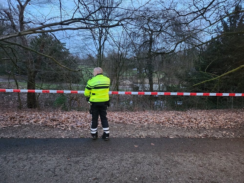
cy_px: 92
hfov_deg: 71.6
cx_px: 122
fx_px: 169
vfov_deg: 56.8
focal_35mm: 24
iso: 1000
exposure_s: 1/25
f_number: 1.8
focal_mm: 5
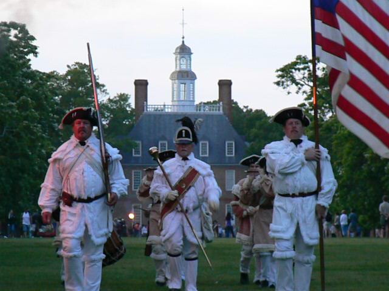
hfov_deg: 9.0
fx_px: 2461
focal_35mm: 219
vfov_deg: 6.8
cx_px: 194
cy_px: 146
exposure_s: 1/30
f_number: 3.3
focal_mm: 36.5
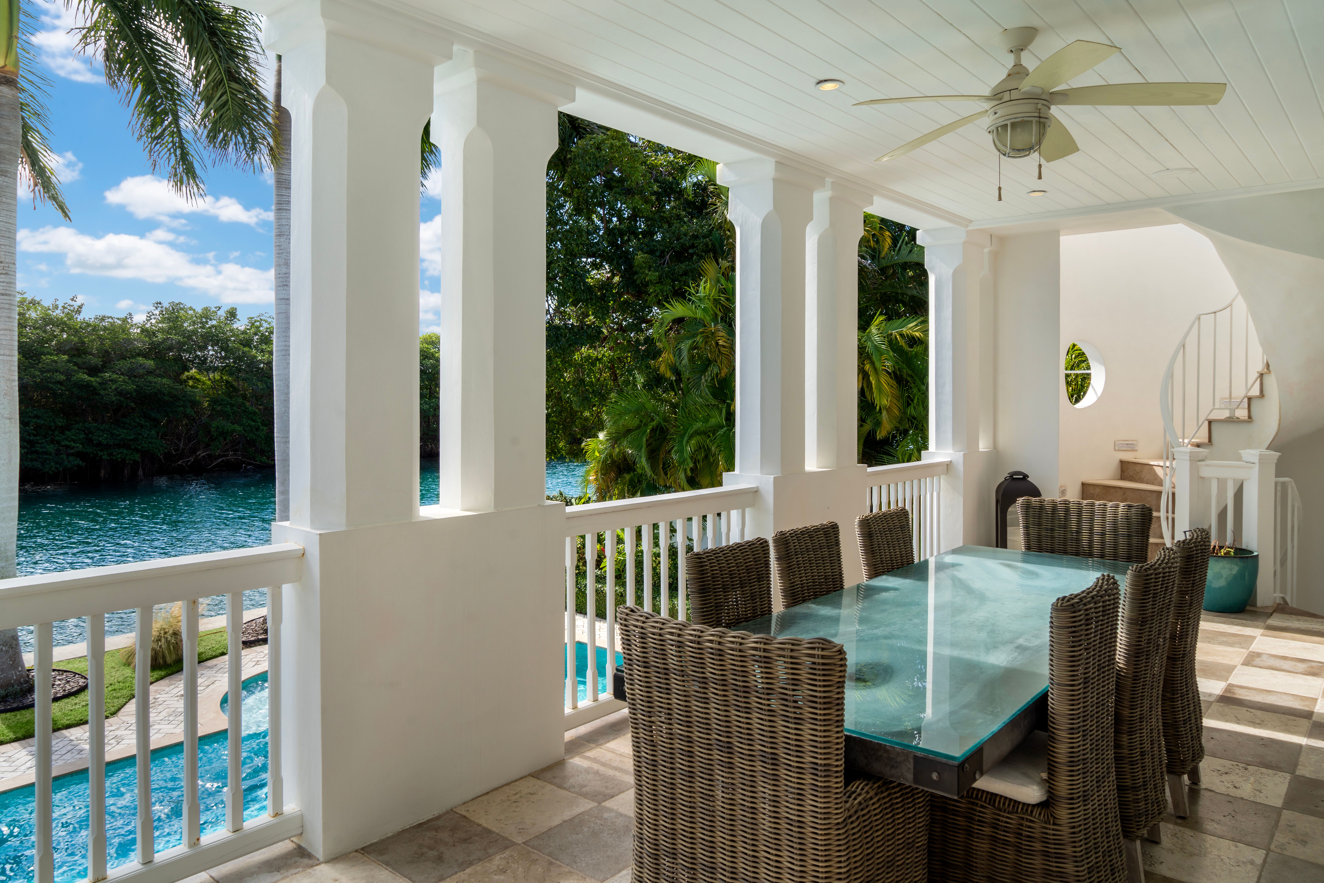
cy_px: 442
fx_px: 883
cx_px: 662
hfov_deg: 73.7
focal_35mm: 24
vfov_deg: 53.1
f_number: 11
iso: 100
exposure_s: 1/60
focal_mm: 24
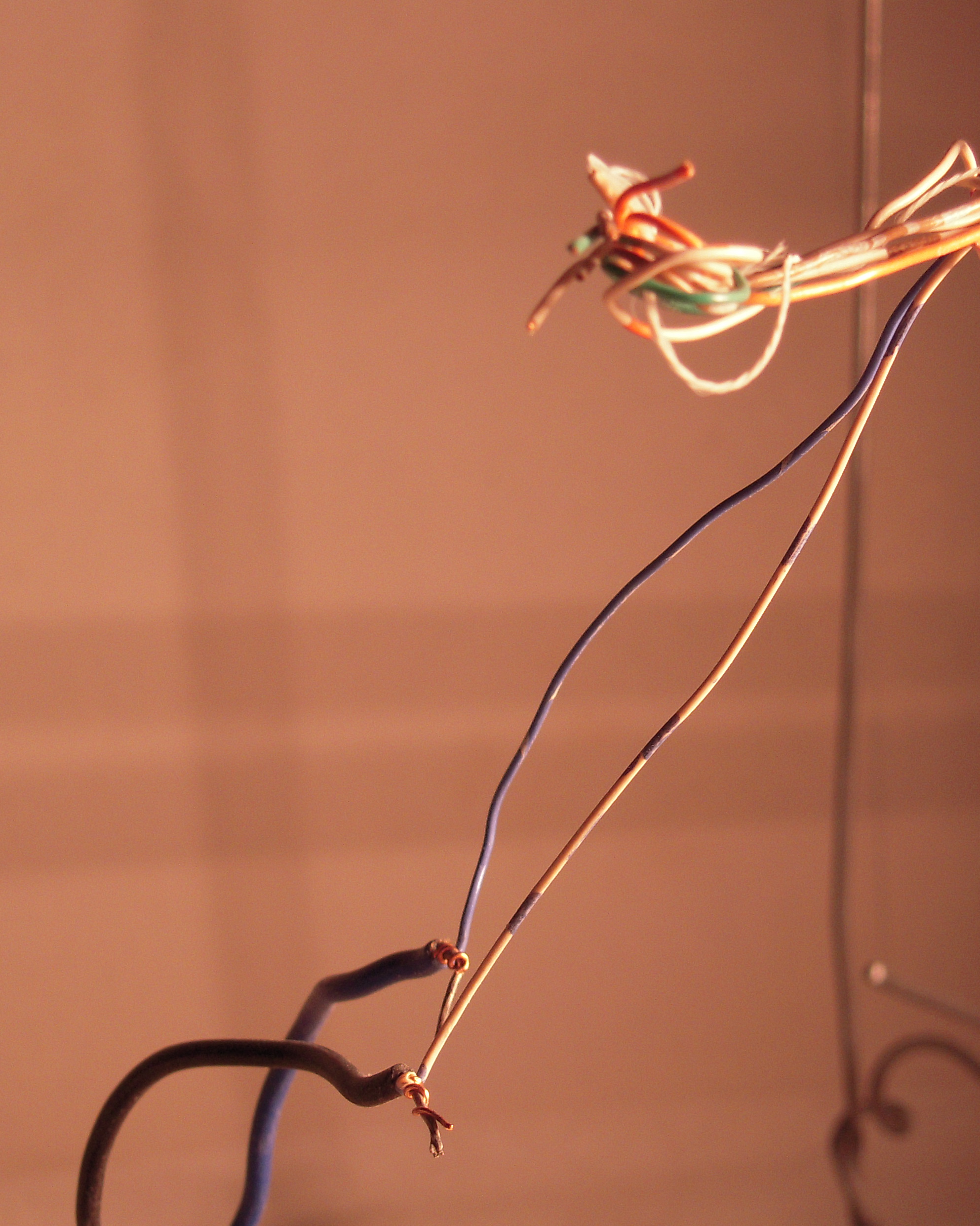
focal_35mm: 99
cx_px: 667
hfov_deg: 15.5
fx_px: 3590
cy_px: 649
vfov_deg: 19.4
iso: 125
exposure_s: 1/60
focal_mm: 12.3
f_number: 4.2
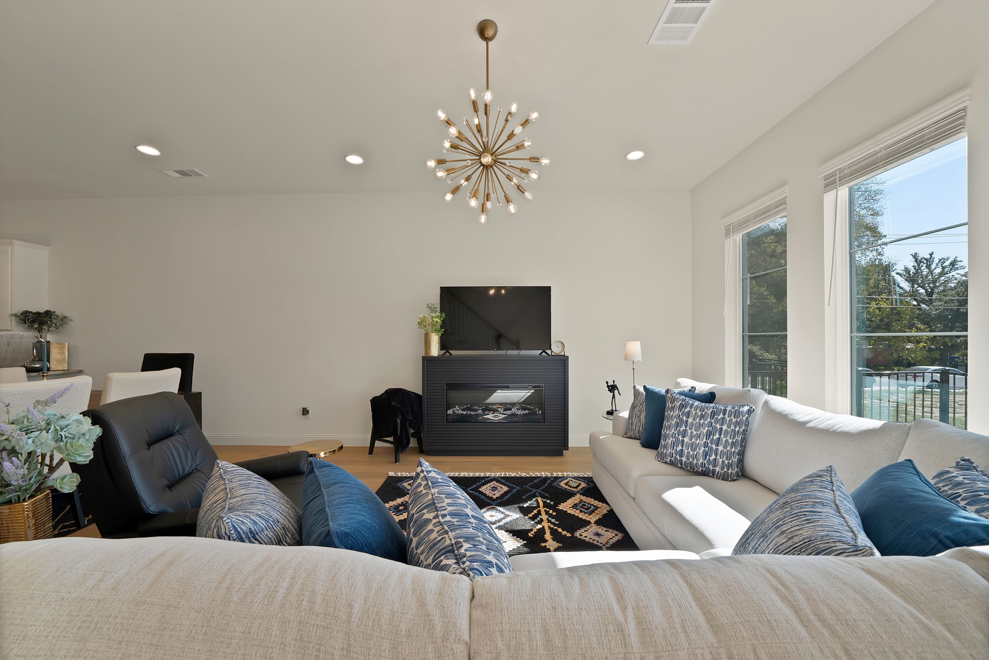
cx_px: 494
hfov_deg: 112.6
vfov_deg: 90.1
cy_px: 330
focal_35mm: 12
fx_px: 330
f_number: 9
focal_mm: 12
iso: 640
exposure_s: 1/40
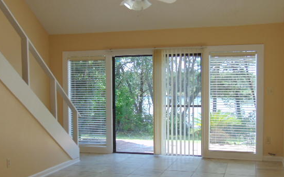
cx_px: 127
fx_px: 402
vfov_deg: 24.8
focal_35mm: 52
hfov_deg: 38.8
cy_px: 104
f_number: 3.3
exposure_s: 1/125
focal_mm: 7.6
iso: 80
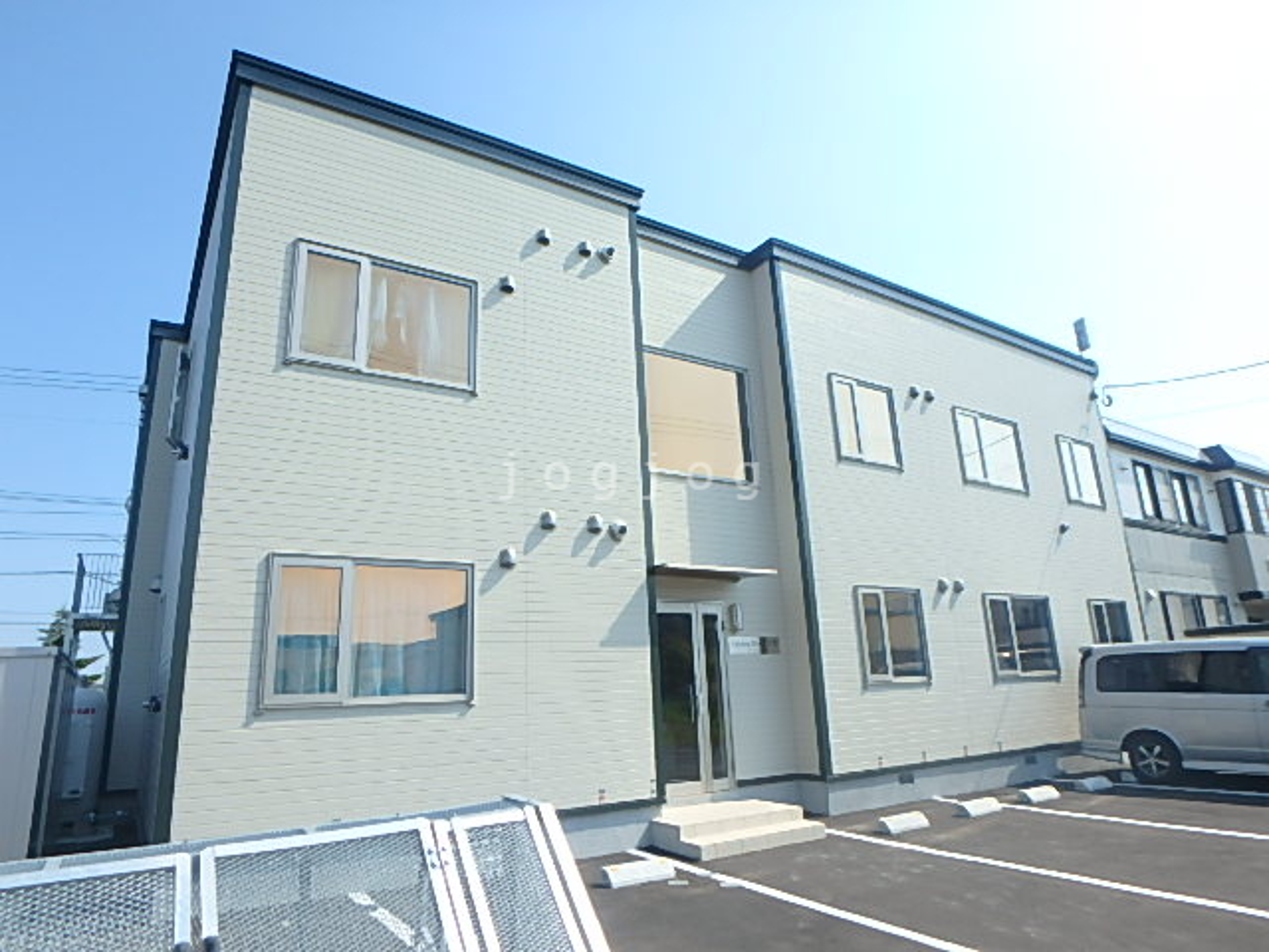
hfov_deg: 79.0
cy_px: 476
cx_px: 634
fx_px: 770
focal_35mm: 21
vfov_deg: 63.4
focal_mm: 3.7
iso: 125
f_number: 3.5
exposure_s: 1/1000
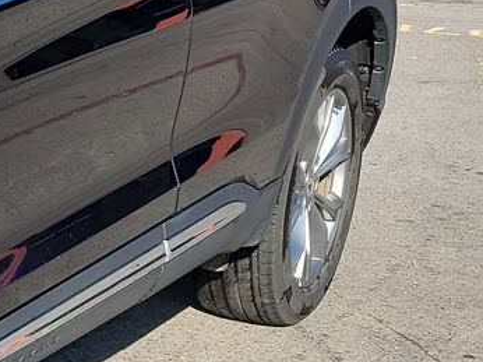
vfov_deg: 13.3
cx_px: -476
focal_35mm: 111
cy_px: 162
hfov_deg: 14.7
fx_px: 1548
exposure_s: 1/554
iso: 50
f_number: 1.8
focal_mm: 6.7
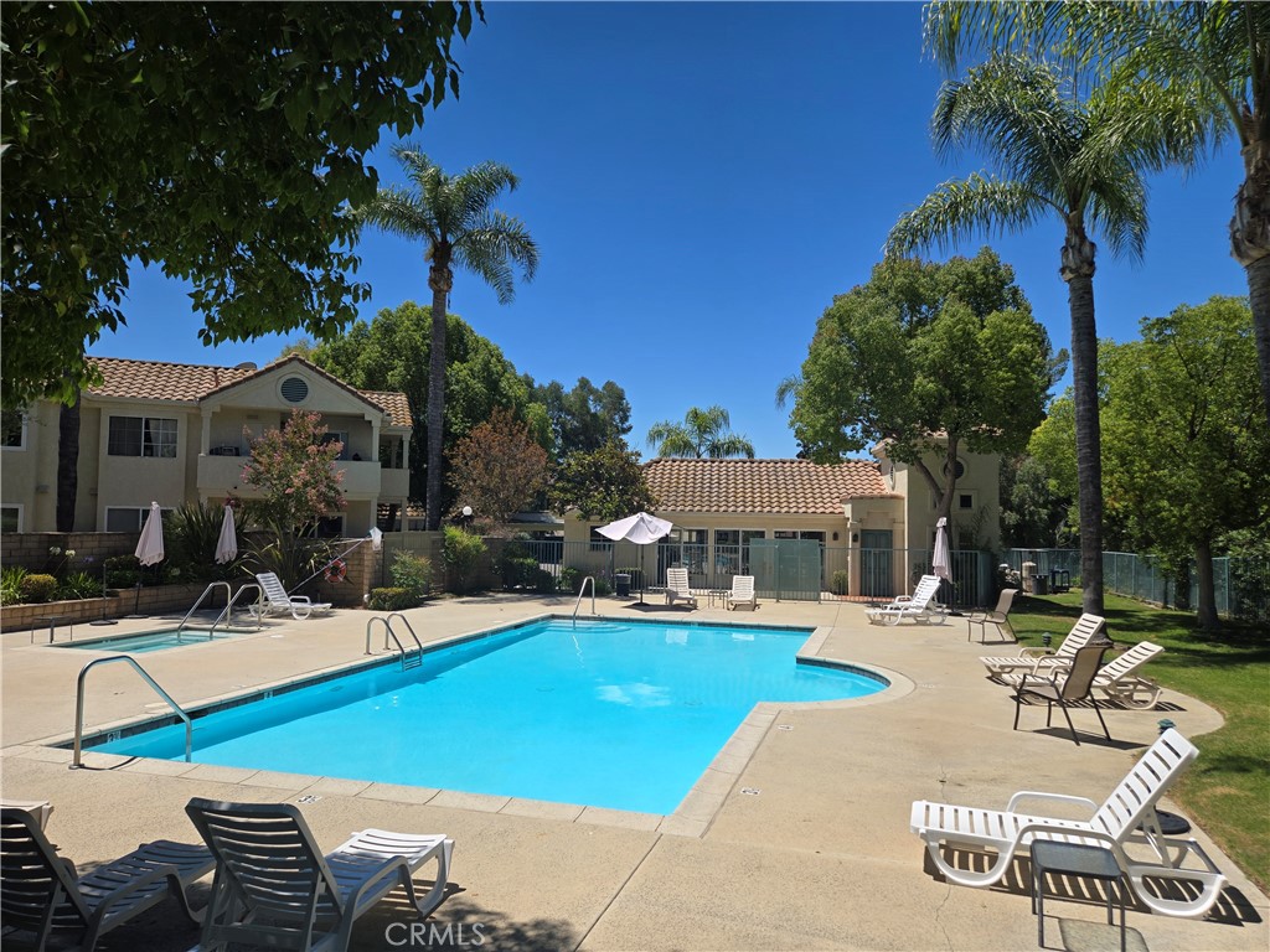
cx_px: 635
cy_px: 476
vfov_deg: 58.9
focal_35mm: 23
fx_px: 844
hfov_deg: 73.9
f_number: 1.8
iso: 25
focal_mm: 5.4
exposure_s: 1/2760
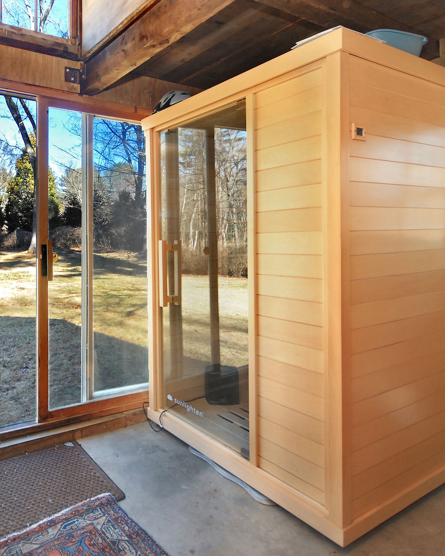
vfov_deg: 72.5
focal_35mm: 23
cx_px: 108
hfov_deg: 57.6
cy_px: 258
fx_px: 379
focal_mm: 10
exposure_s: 1/40
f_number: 4.5
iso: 800
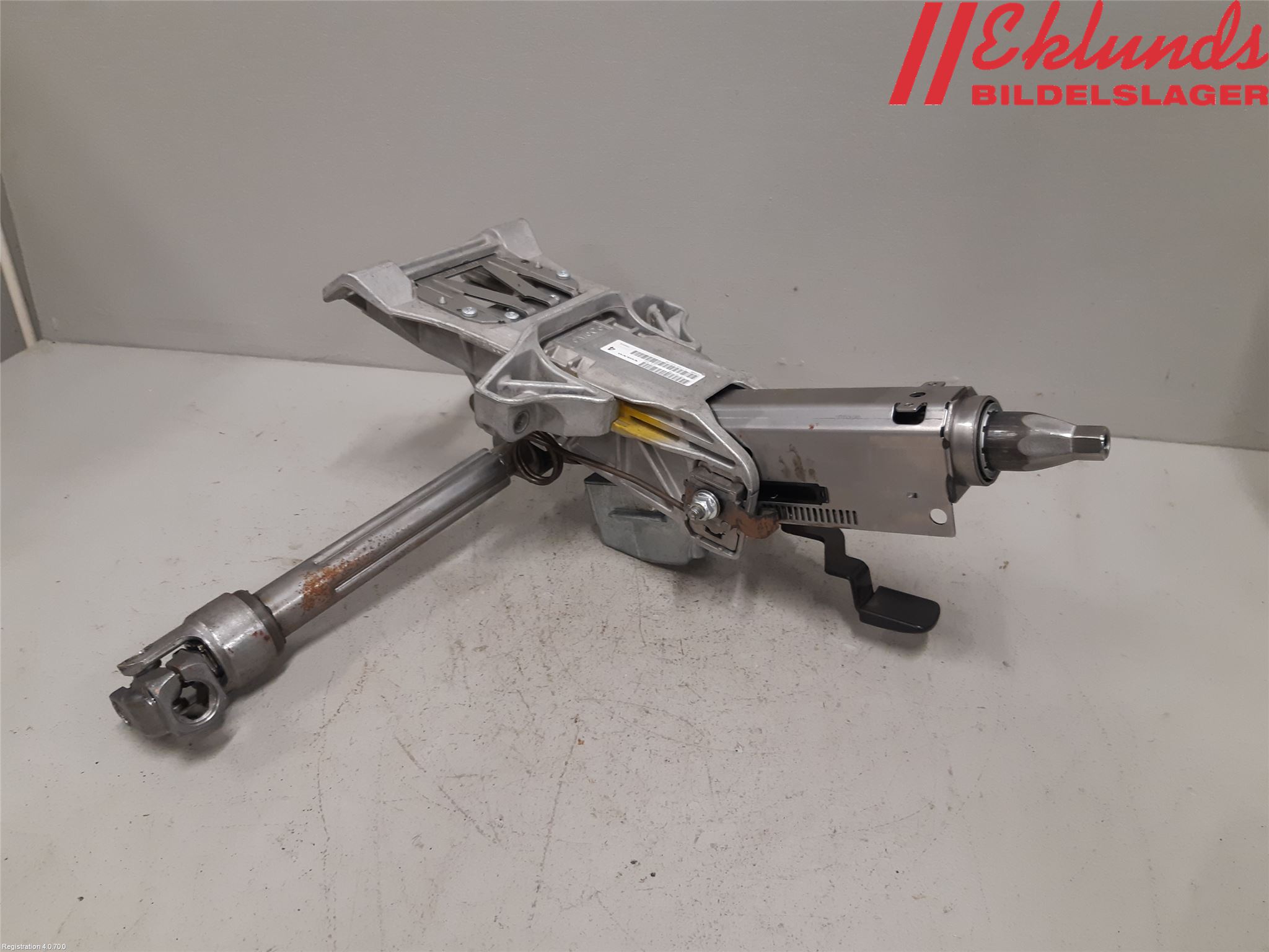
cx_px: 634
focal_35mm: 26
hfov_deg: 67.3
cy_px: 476
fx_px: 953
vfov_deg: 53.1
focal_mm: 3.93
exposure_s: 1/50
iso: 125
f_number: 1.7
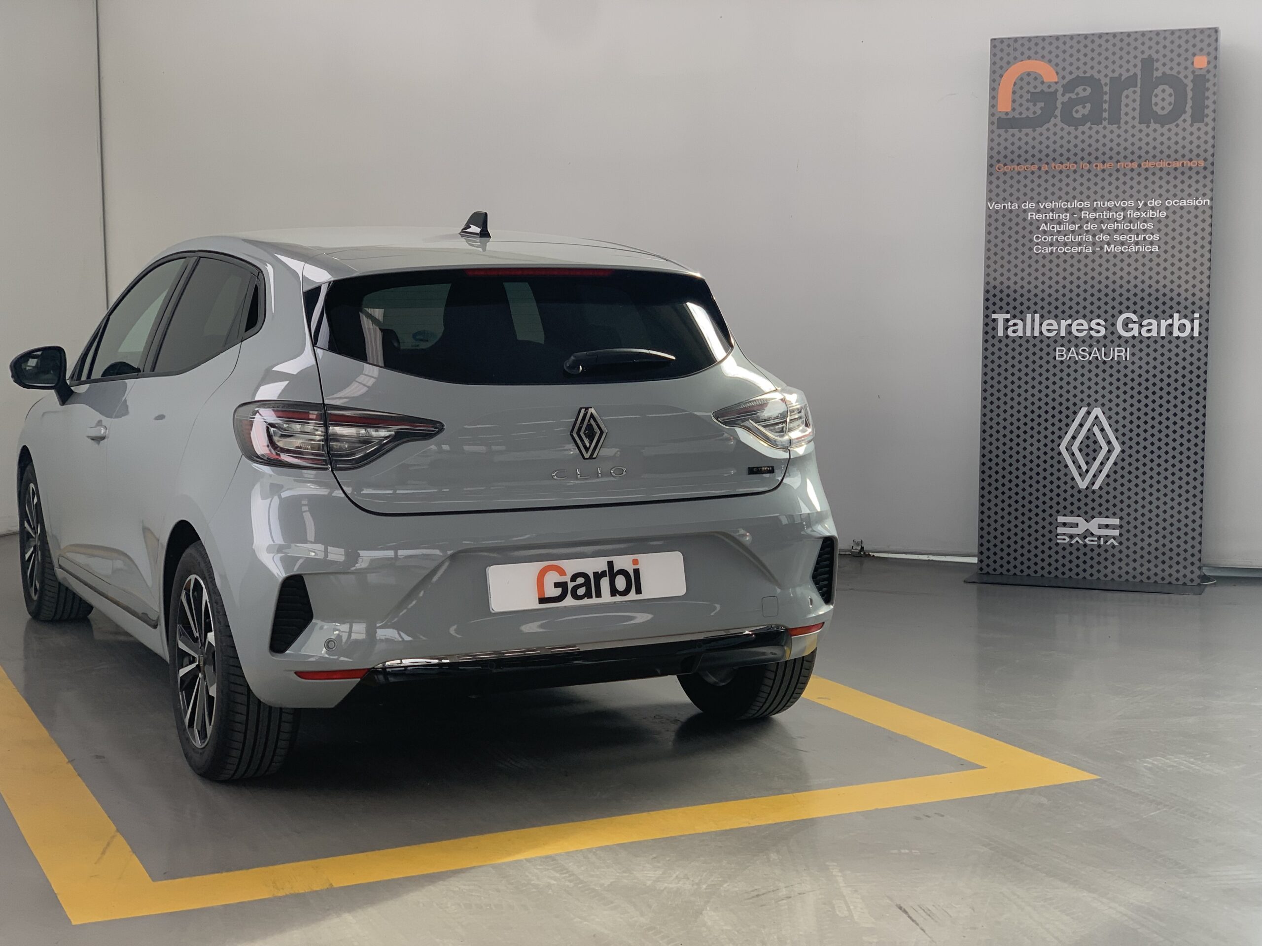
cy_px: 473
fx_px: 1896
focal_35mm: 52
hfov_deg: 36.8
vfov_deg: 28.0
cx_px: 631
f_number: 2.4
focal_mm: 6
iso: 40
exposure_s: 1/122
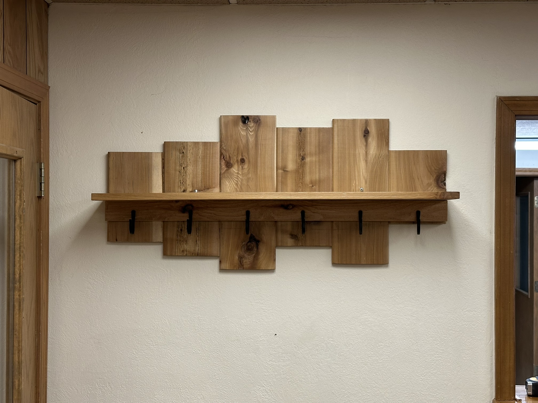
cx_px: 269
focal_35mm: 48
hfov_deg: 39.7
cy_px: 202
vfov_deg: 30.3
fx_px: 746
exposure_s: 1/60
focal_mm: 6.86
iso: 100
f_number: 1.78
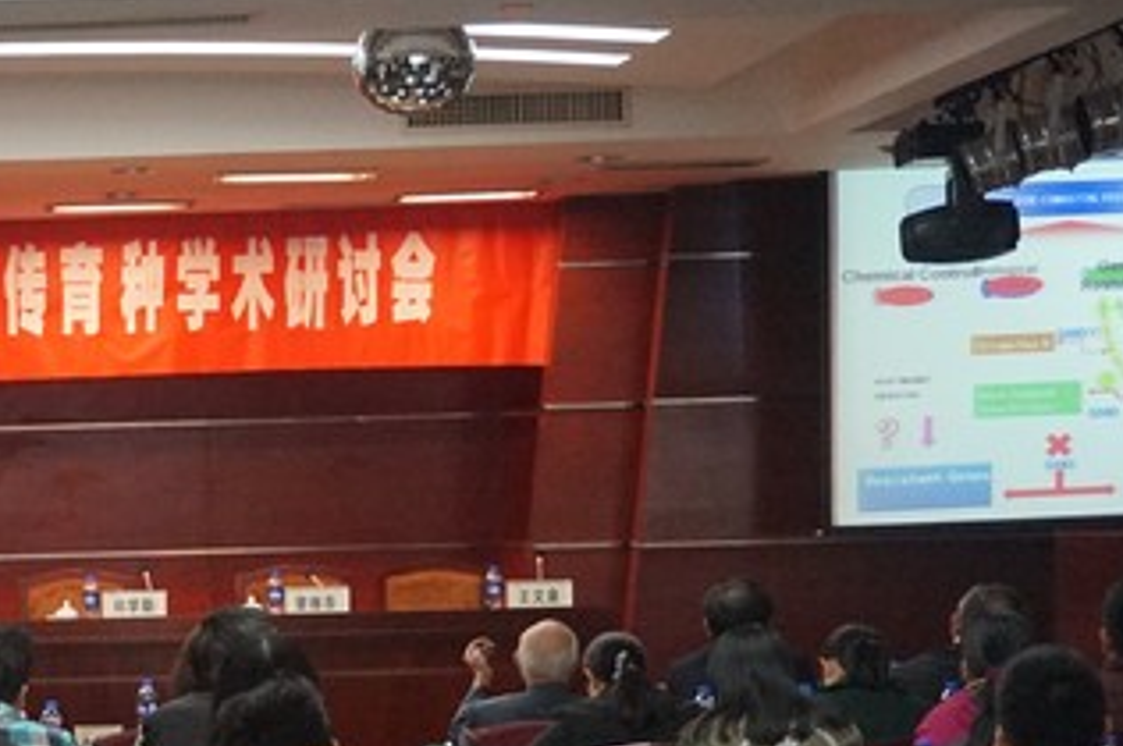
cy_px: 819
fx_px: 3436
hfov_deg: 17.6
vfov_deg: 12.2
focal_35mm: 110
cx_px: -263
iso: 2500
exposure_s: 1/160
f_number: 4.5
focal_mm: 29
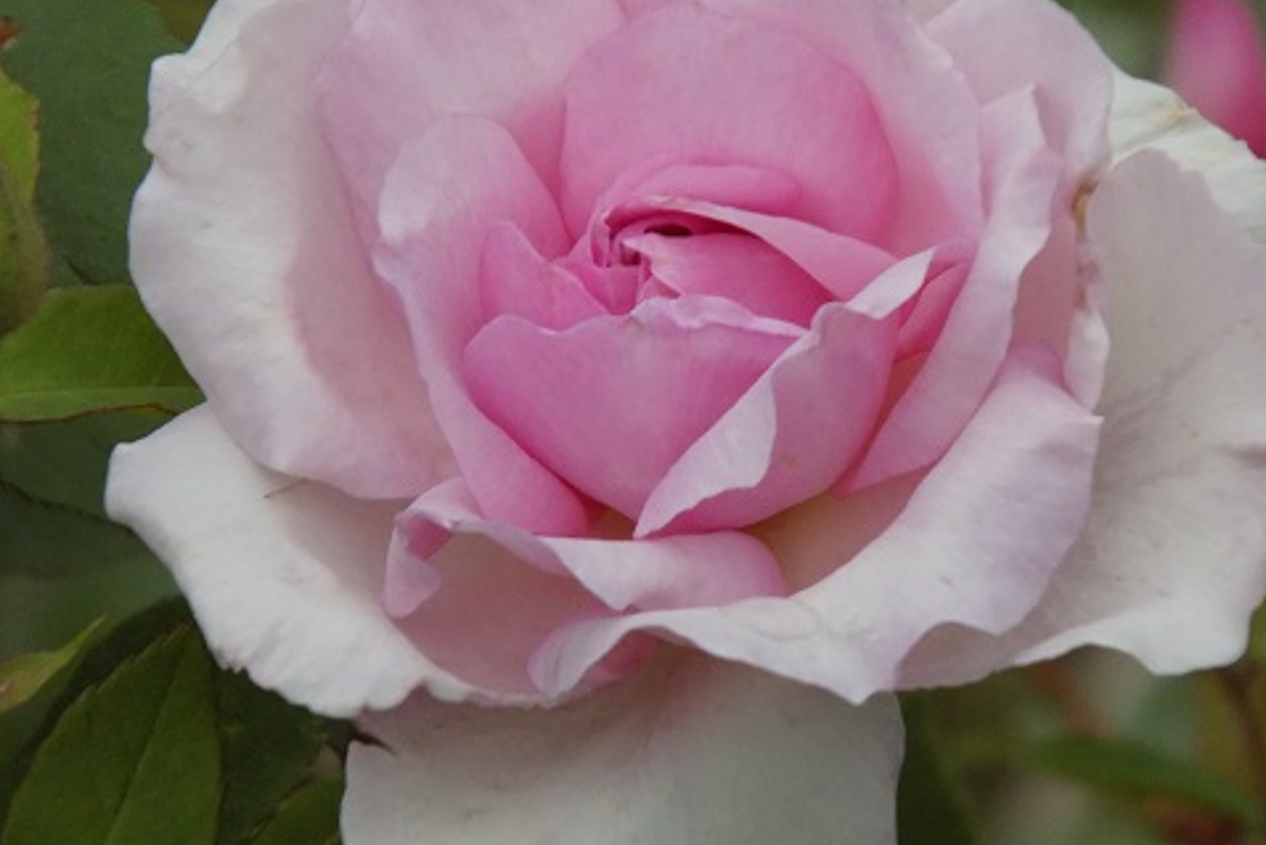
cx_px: 633
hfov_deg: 3.1
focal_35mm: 658
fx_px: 23145
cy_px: 384
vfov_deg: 2.1
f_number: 5.9
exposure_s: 1/125
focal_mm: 112
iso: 400
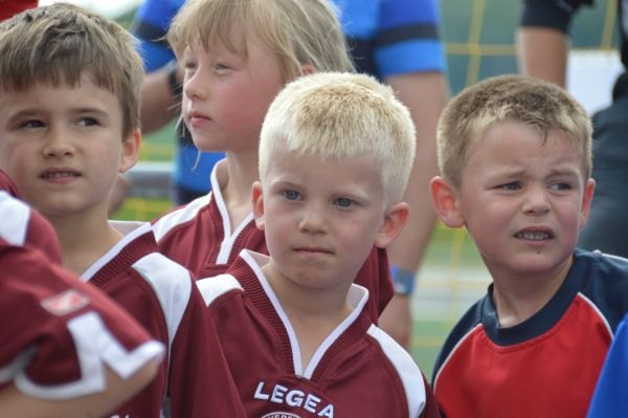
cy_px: 209
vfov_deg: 5.4
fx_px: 4445
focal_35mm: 255
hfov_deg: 8.1
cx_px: 314
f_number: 5.6
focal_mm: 170
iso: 360
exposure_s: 1/500
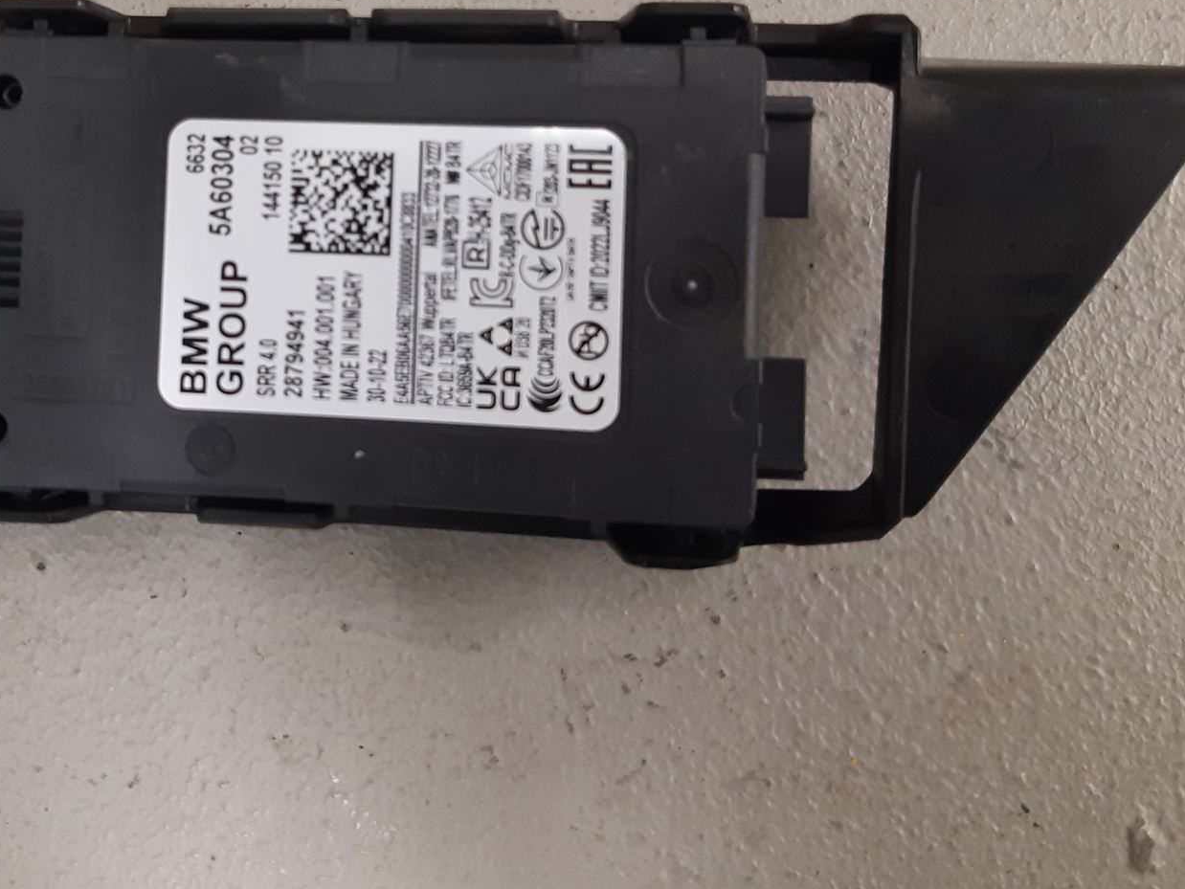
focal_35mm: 43
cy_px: 201
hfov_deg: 42.7
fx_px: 1472
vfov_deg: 32.8
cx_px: 315
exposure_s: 1/50
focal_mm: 3.93
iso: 200
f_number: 1.7
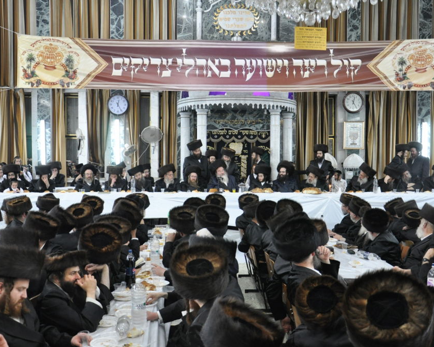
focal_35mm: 41
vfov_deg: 36.5
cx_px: 232
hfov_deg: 44.8
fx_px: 527
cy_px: 173
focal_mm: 24
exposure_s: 1/30
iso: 800
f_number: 5
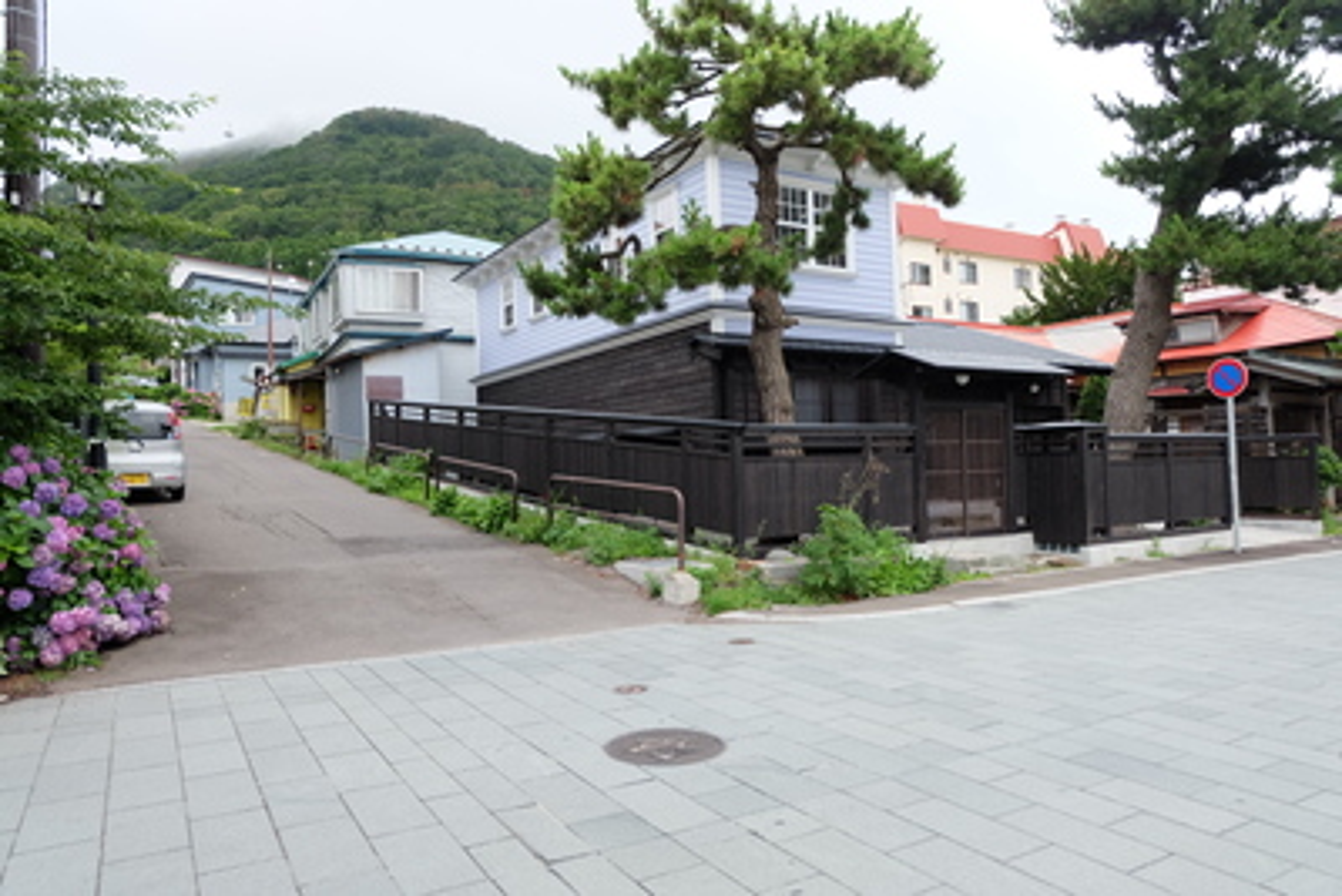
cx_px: 671
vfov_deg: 53.2
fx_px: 895
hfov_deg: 73.7
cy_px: 448
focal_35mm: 24
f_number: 3.5
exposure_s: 1/120
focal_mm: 16
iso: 400
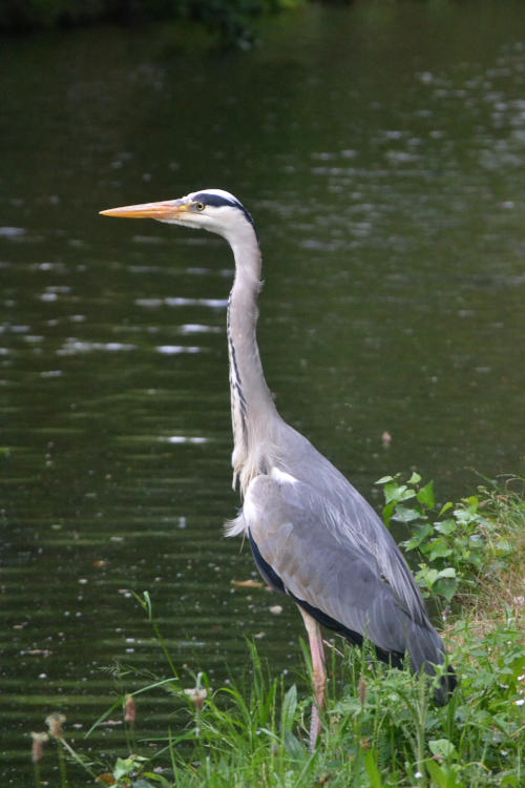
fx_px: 6234
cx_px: 262
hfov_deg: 4.8
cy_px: 394
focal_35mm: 285
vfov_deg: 7.2
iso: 3200
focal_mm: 190
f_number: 11
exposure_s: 1/320
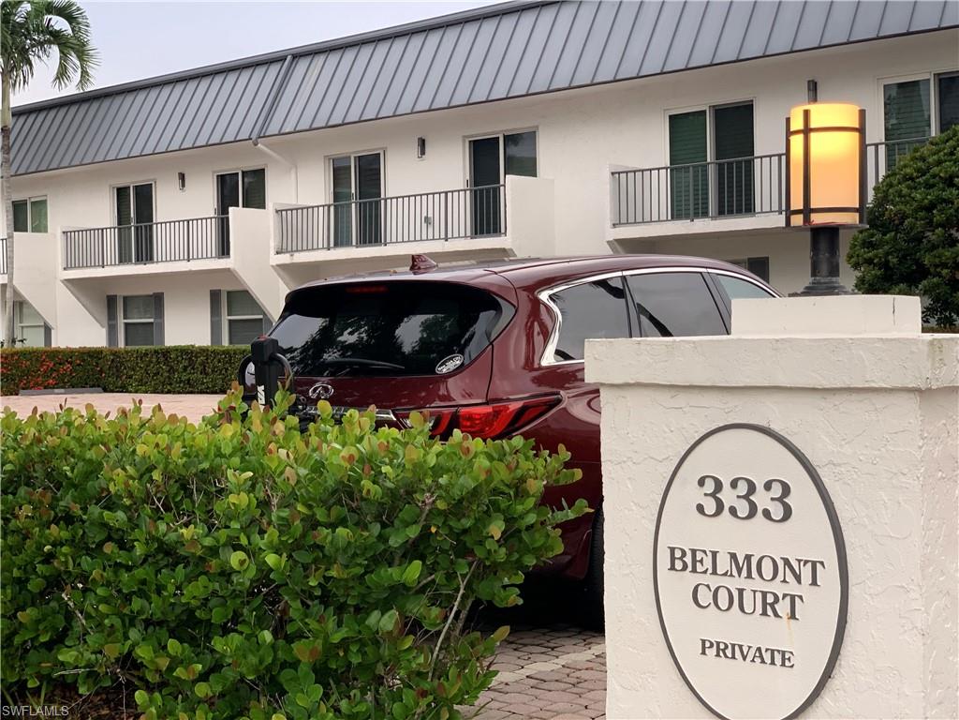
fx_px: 1441
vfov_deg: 28.0
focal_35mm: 52
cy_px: 360
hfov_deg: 36.8
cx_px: 480
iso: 50
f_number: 2.4
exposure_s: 1/122
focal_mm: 6
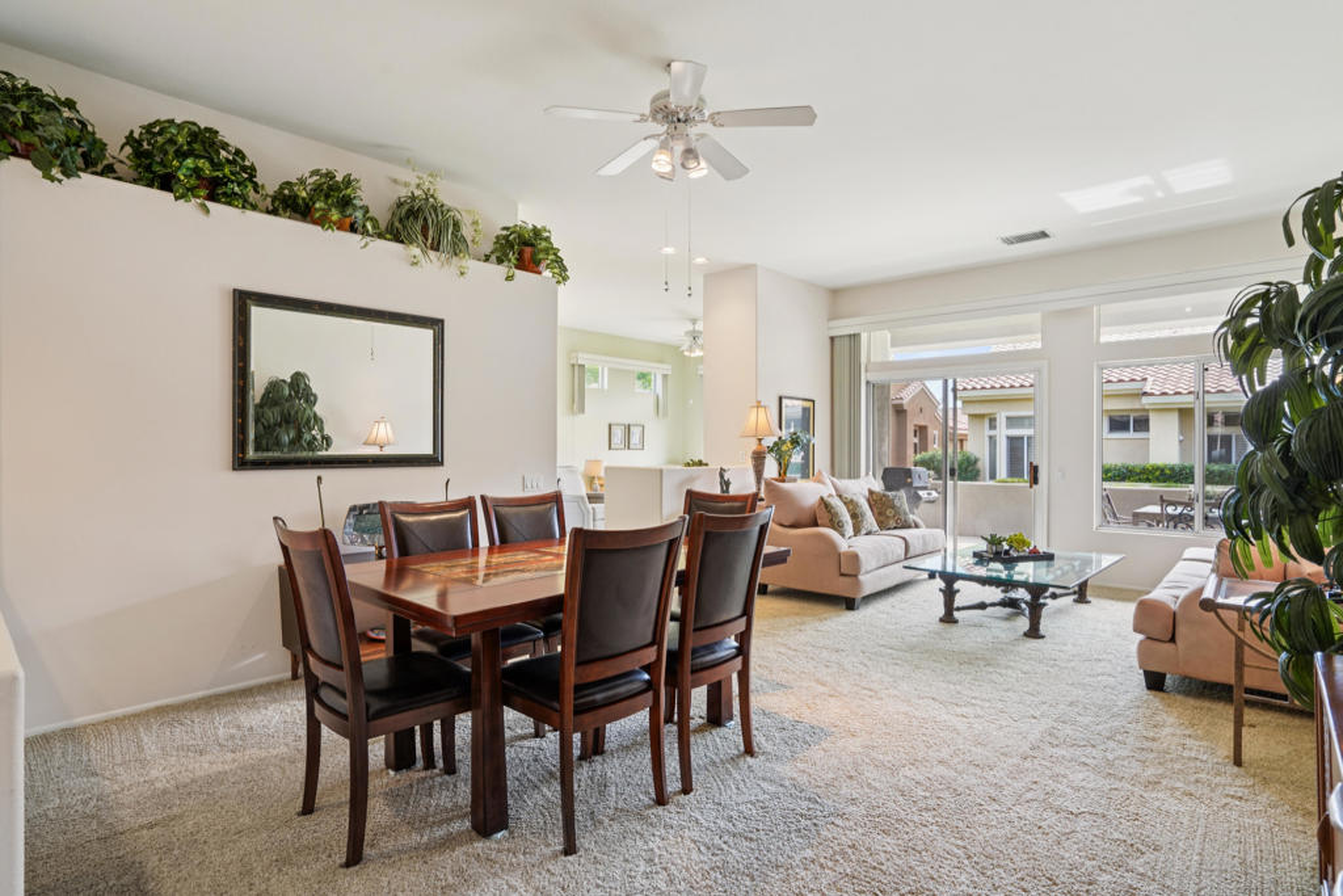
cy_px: 448
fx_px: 634
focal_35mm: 17
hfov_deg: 93.3
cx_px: 672
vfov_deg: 70.5
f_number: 8
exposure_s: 1/15
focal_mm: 17
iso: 400
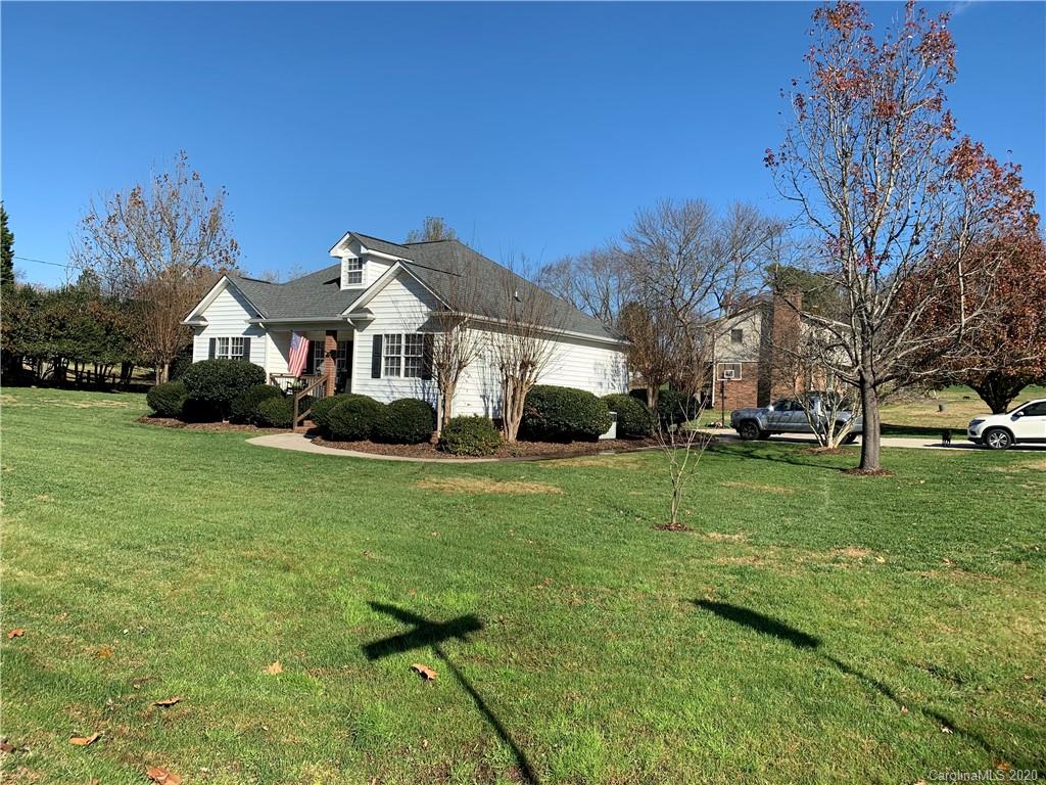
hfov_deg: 67.3
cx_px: 523
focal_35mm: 26
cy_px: 392
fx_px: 786
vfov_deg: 53.1
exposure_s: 1/1953
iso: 25
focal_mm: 4.25
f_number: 1.8
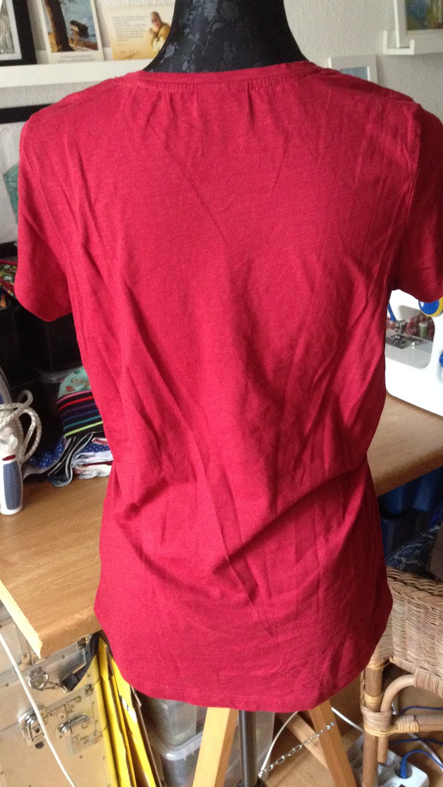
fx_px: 772
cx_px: 258
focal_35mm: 37
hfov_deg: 31.9
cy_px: 384
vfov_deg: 54.0
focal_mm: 4.12
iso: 400
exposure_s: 1/15
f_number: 2.4
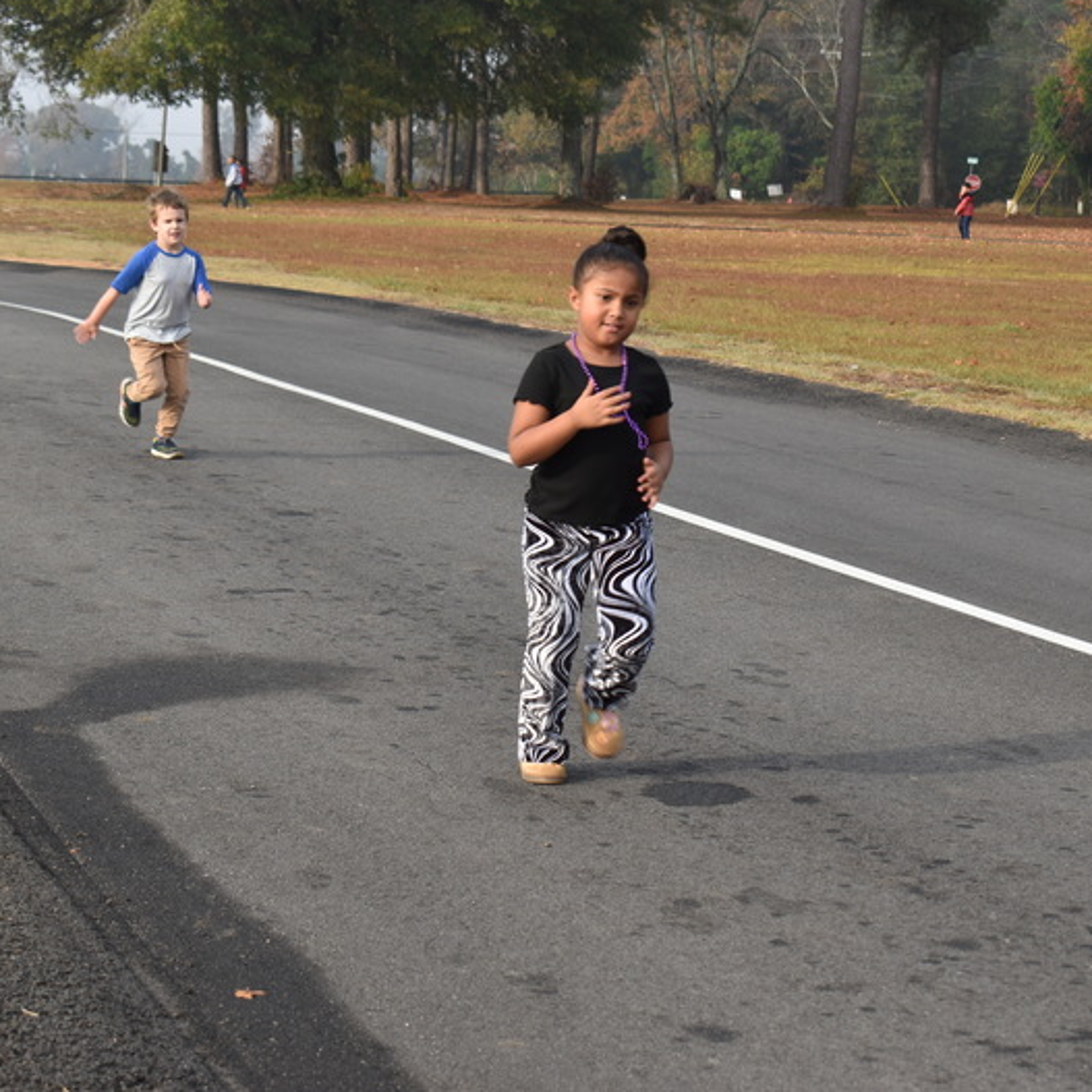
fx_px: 3176
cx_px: 626
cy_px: 541
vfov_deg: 19.5
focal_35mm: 89
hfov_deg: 19.5
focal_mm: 46
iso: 100
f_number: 7.1
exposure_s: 1/200
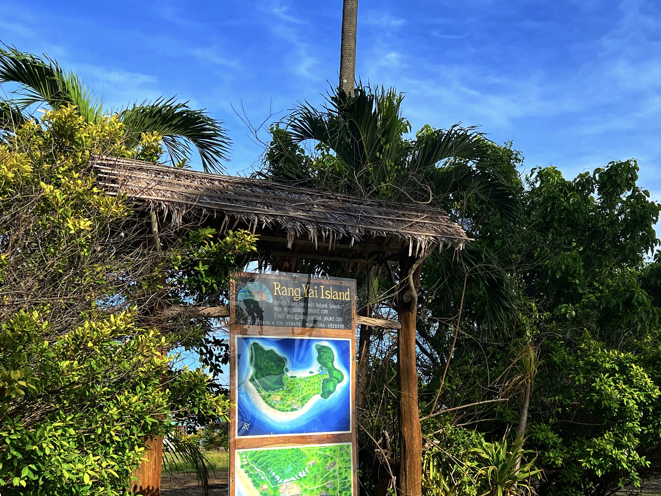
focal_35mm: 42
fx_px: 802
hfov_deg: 44.0
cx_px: 454
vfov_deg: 34.0
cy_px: 332
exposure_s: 1/3460
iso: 50
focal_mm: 5.7
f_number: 1.5
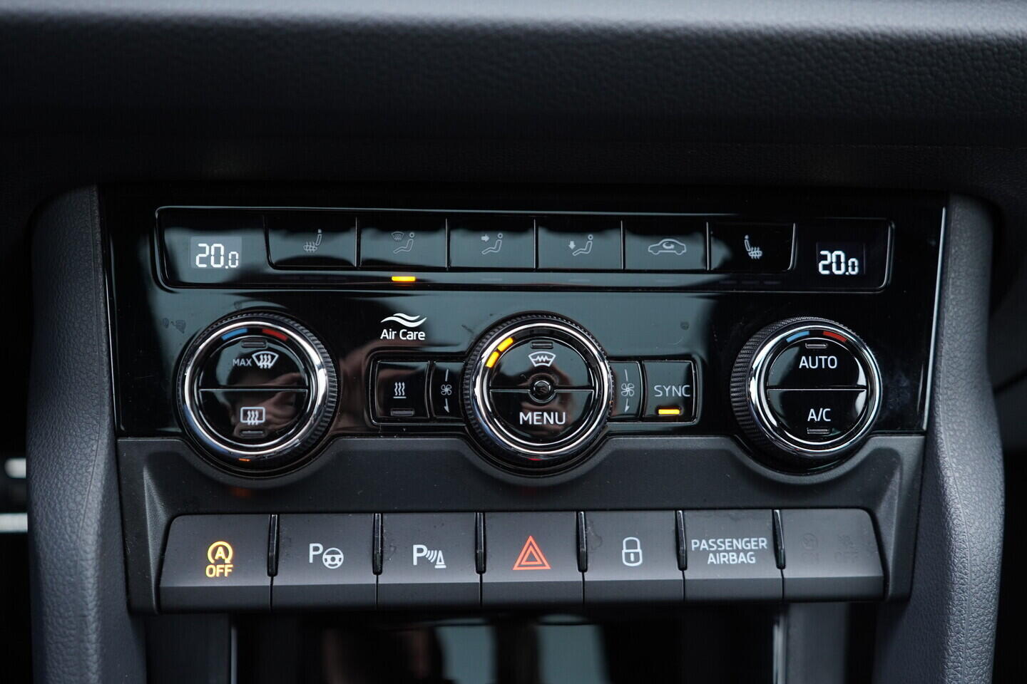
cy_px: 342
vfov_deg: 36.9
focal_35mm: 36
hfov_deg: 53.1
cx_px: 514
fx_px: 1027
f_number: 2.8
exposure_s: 1/40
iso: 500
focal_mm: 24
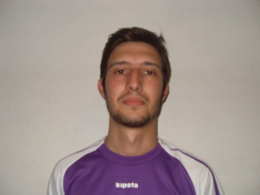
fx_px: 278
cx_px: 130
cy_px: 98
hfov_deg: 50.1
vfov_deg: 38.7
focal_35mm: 37
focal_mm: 6.3
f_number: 2.8
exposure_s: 1/45
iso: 100
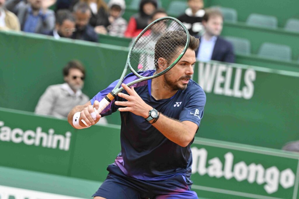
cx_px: 150
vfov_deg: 4.4
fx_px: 2615
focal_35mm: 315
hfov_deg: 6.5
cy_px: 100
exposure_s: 1/3200
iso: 1600
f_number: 5
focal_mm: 210
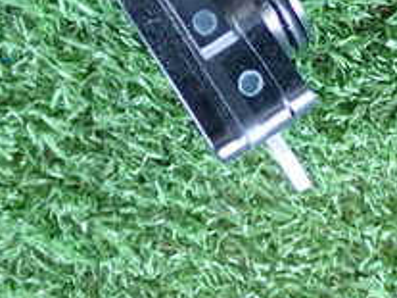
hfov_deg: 17.7
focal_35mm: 110
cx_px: 315
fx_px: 1261
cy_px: -63
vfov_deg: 13.1
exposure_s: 1/40
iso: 400
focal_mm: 6.83
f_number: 2.7
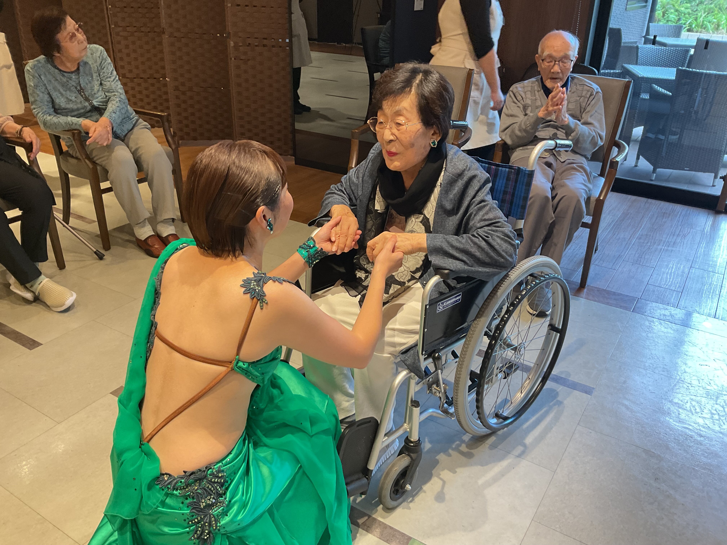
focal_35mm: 29
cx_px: 364
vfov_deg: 48.2
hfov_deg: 61.7
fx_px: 609
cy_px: 272
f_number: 1.8
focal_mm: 3
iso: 80
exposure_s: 1/50
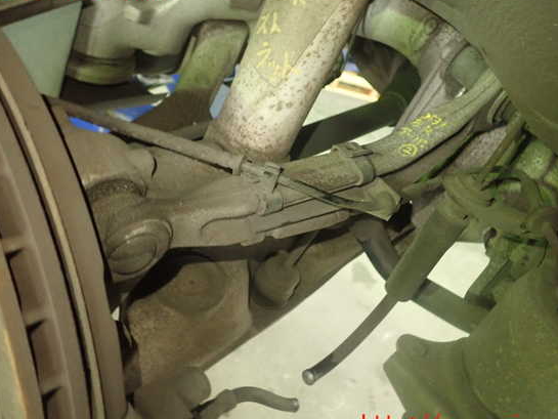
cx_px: 286
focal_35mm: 33
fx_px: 532
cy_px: 207
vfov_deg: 43.0
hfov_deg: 55.3
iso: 1000
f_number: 2.3
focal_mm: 5.5
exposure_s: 1/30
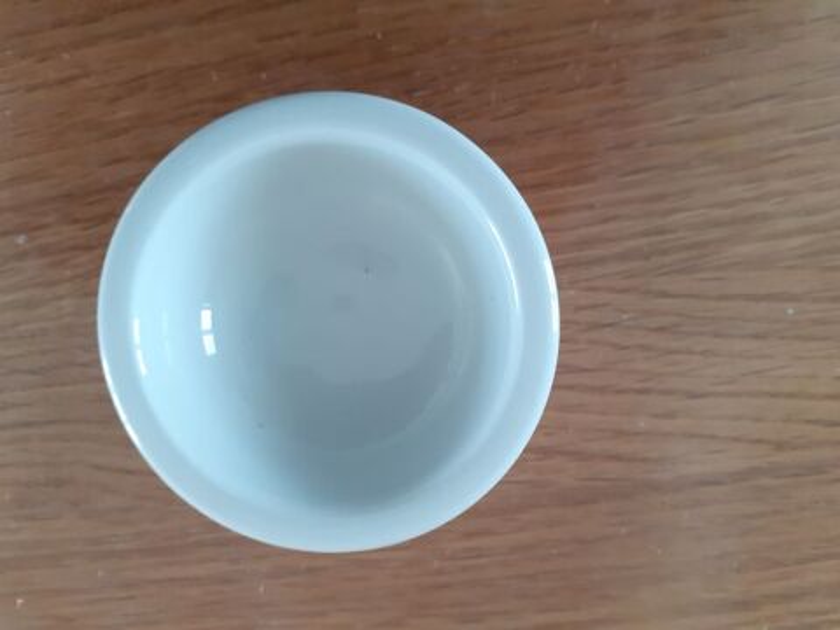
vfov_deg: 51.4
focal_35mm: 27
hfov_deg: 65.3
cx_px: 420
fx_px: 655
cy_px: 315
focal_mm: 3.6
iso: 160
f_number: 1.9
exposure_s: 1/50
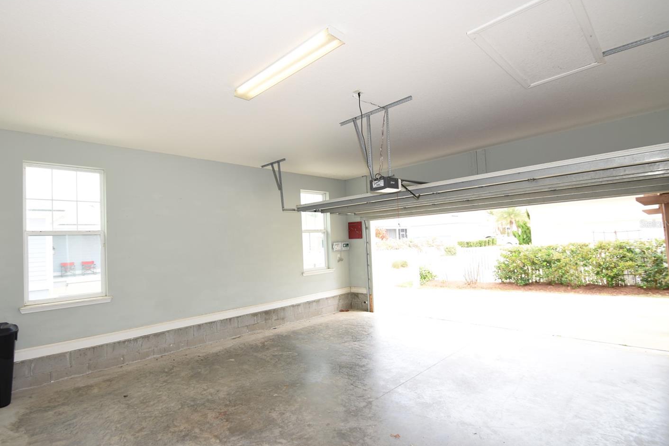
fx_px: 316
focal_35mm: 17
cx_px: 303
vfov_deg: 70.4
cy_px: 224
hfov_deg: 93.0
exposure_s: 1/80
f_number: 4.5
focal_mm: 10
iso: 100
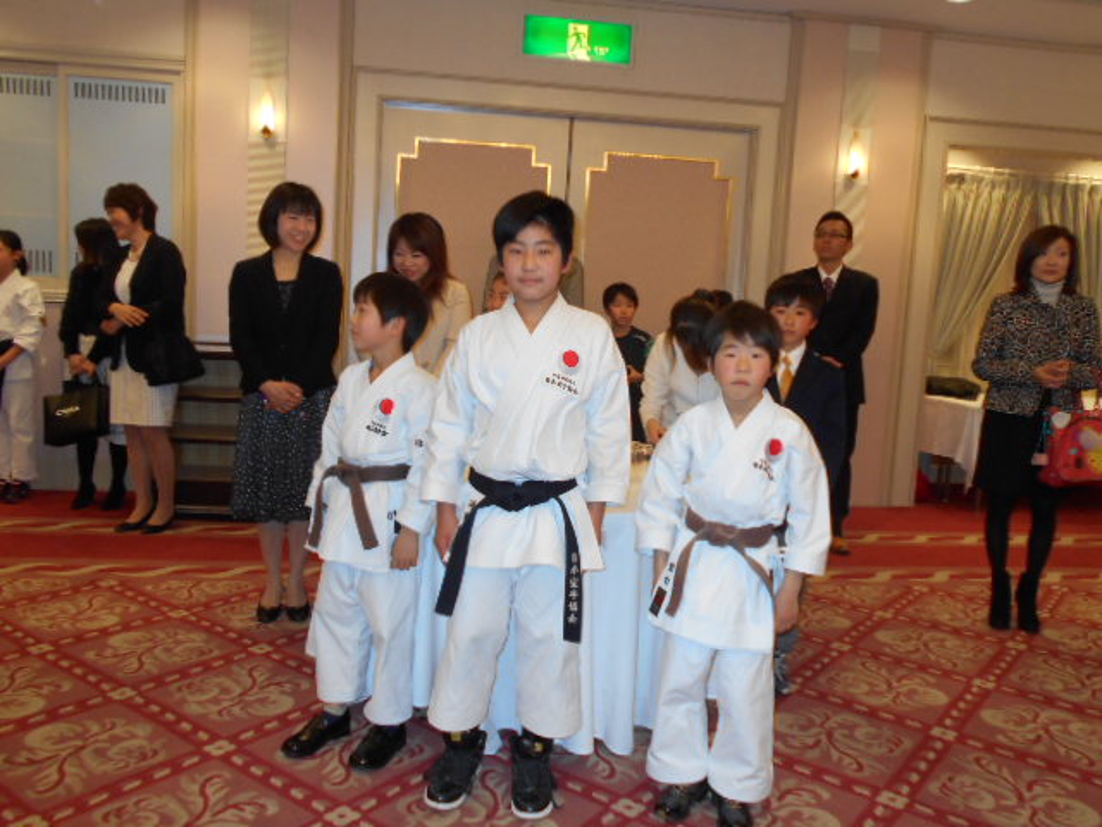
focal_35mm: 28
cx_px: 551
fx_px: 891
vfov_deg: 49.7
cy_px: 414
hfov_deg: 63.4
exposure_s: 1/25
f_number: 3.4
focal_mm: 5.1
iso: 220
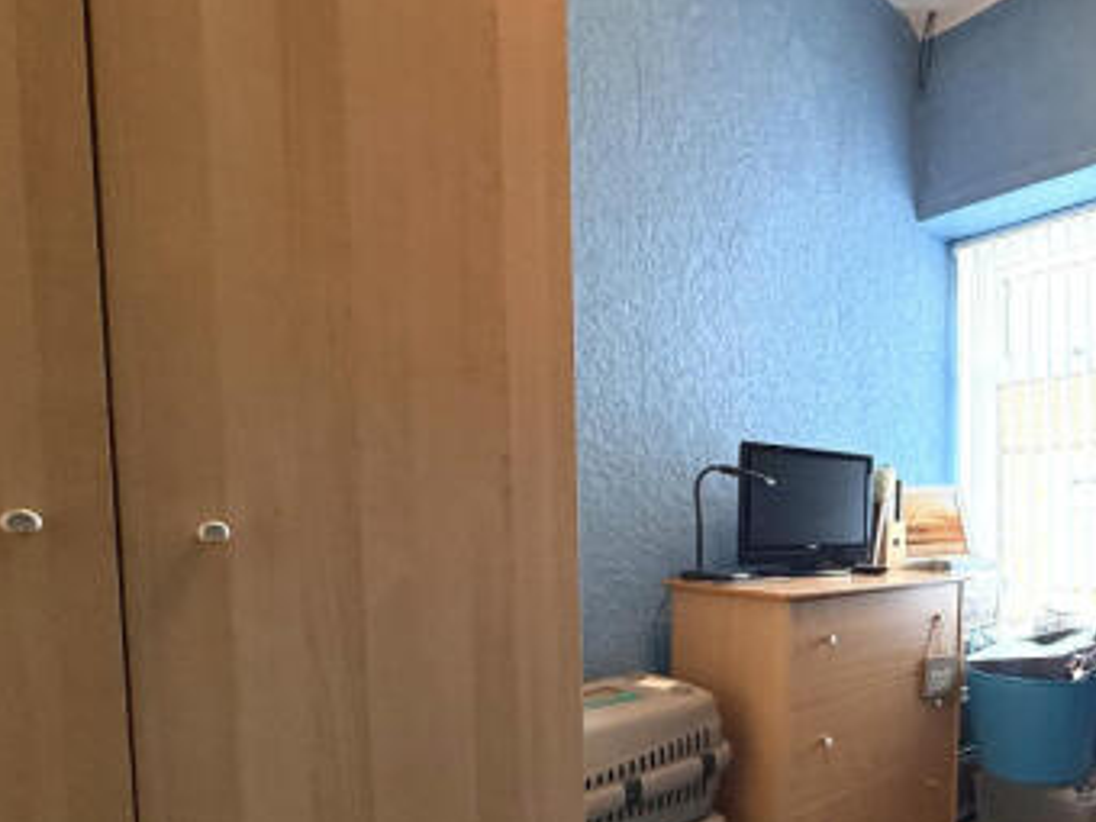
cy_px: 566
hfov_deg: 63.1
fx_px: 760
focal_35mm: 24
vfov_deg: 55.3
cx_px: 930
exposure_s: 1/50
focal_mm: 2.22
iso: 200
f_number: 2.2
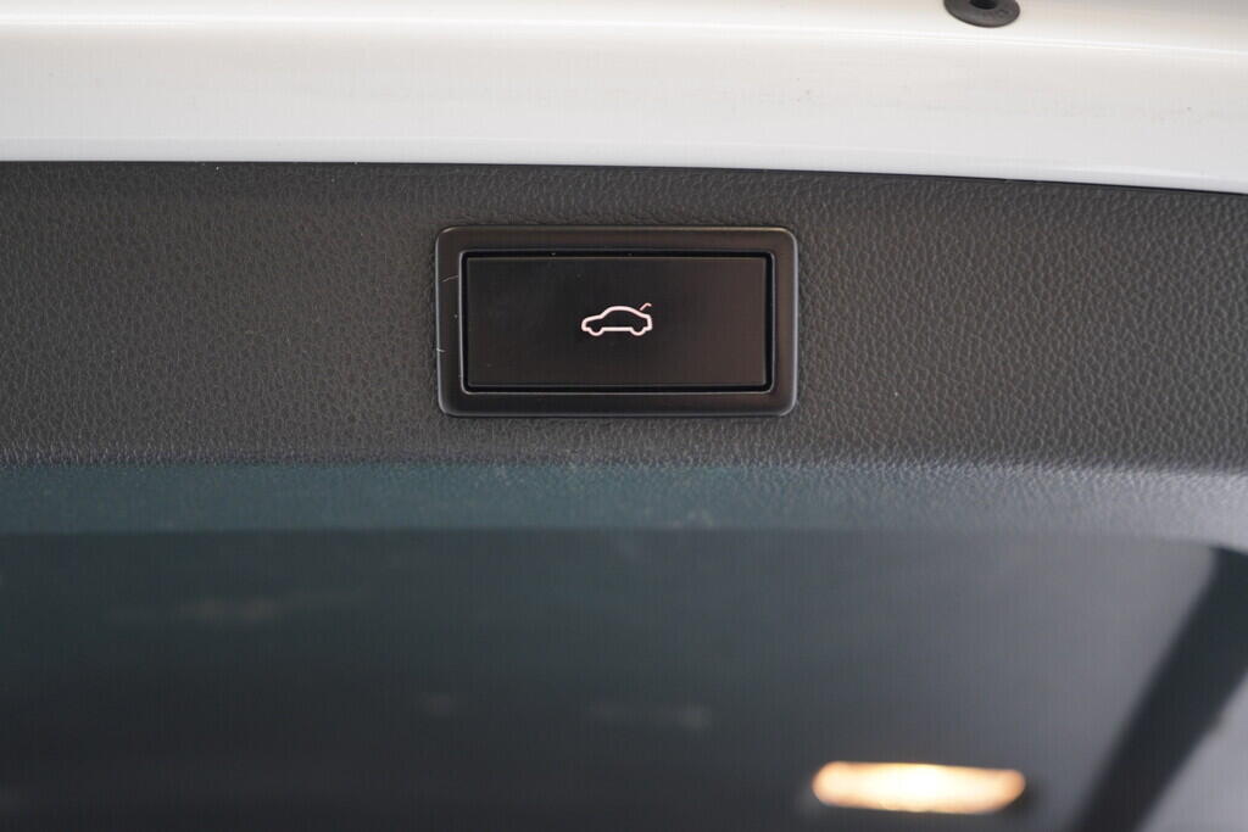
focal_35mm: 36
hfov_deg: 53.1
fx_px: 1248
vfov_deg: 36.9
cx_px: 624
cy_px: 416
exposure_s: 1/40
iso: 250
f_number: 2.8
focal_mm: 24
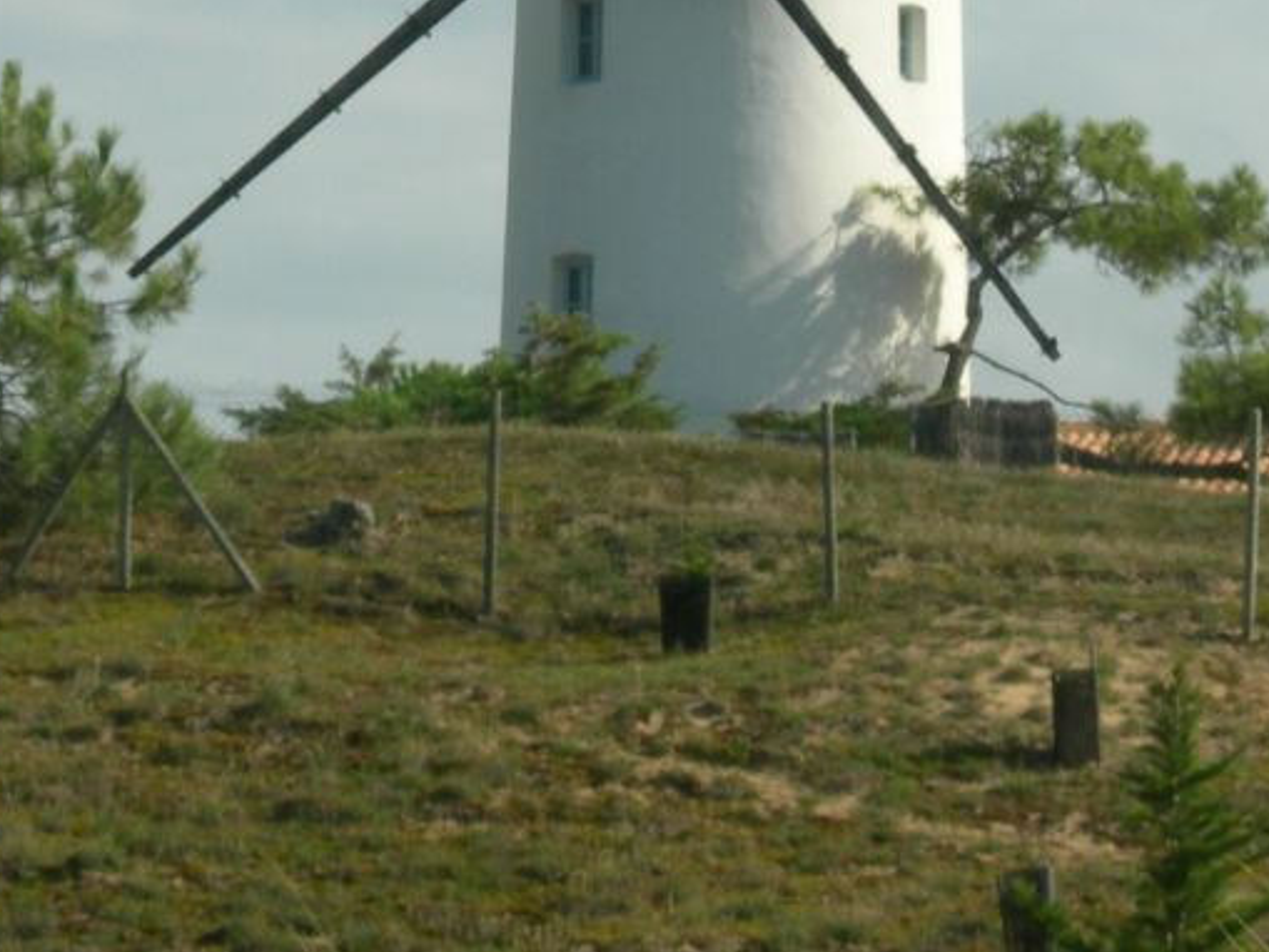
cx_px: 820
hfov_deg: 7.6
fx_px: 9607
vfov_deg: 5.6
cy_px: -189
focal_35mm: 262
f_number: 7.8
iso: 50
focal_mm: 21.3
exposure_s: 1/244
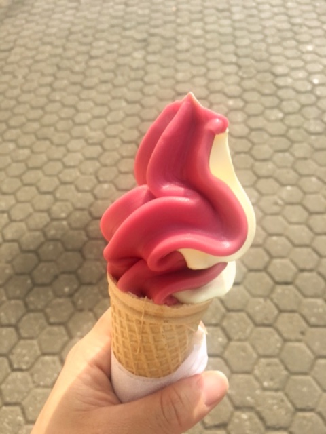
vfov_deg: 61.7
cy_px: 217
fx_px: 364
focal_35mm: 29
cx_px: 163
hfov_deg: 48.2
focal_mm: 4.15
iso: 25
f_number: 2.2
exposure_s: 1/1040
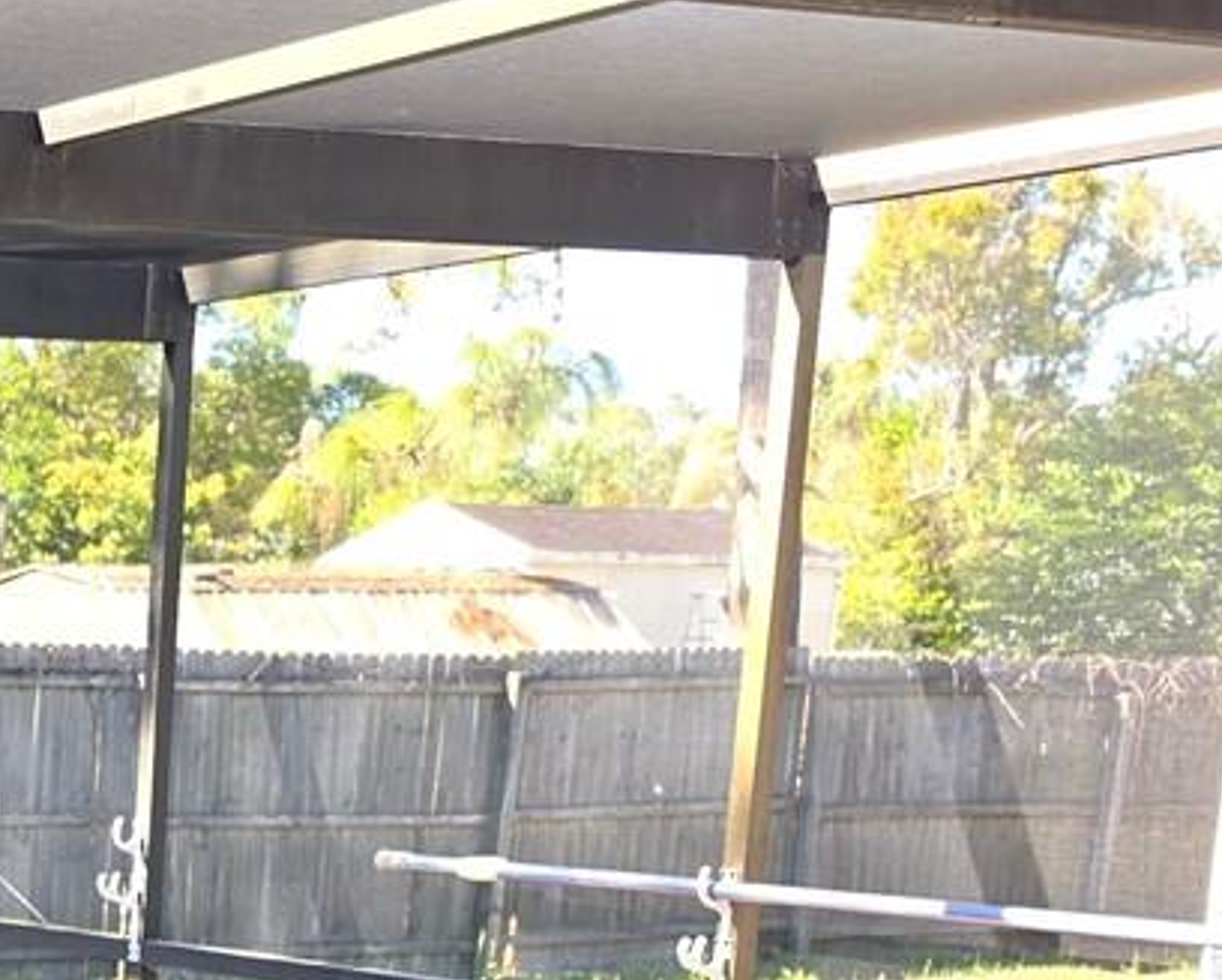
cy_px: 1439
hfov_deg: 19.2
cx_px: -581
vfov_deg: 16.1
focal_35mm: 88
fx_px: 3185
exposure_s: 1/60
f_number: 1.7
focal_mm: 6.3
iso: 16
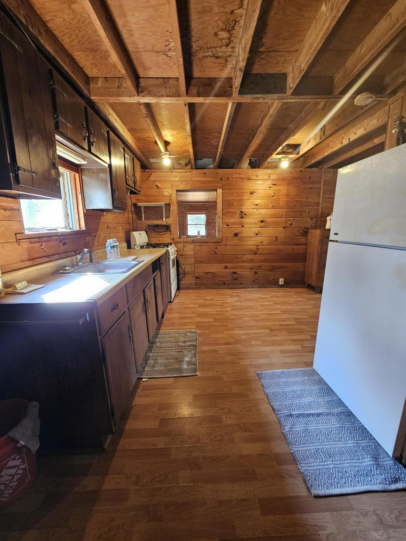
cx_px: 203
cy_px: 270
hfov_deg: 89.9
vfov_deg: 106.2
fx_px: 203
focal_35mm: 13
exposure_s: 1/30
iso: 320
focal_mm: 2.2
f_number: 2.2
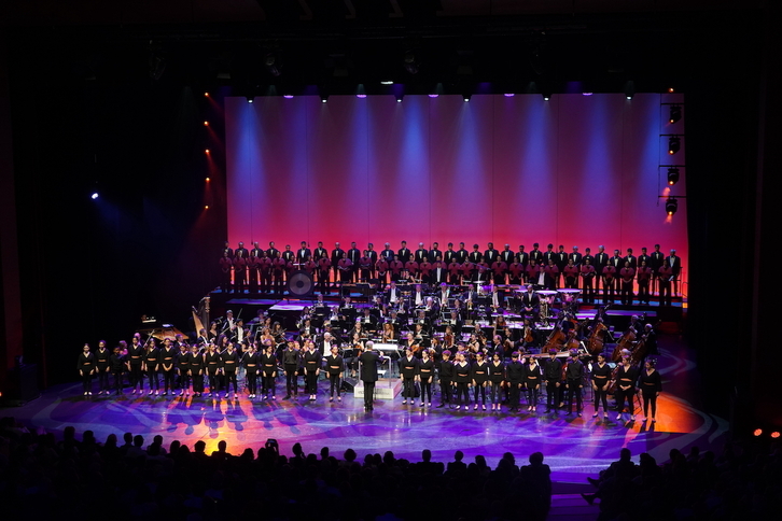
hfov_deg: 41.9
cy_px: 260
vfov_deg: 28.6
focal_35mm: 47
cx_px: 391
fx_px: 1021
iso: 2500
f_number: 5.6
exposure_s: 1/100
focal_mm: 47
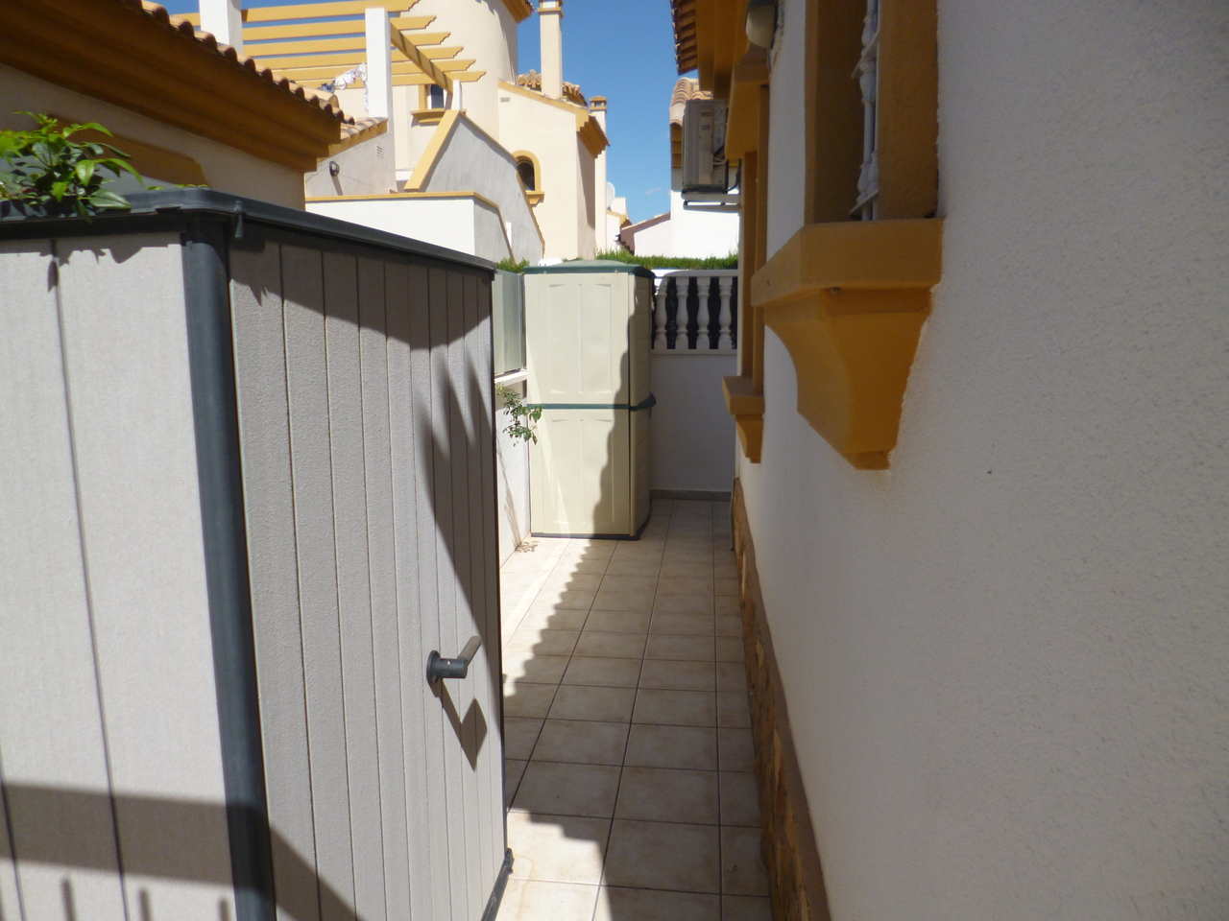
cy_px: 460
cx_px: 614
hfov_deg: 71.6
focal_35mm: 24
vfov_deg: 56.8
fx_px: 852
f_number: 9
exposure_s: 1/160
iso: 100
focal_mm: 4.3
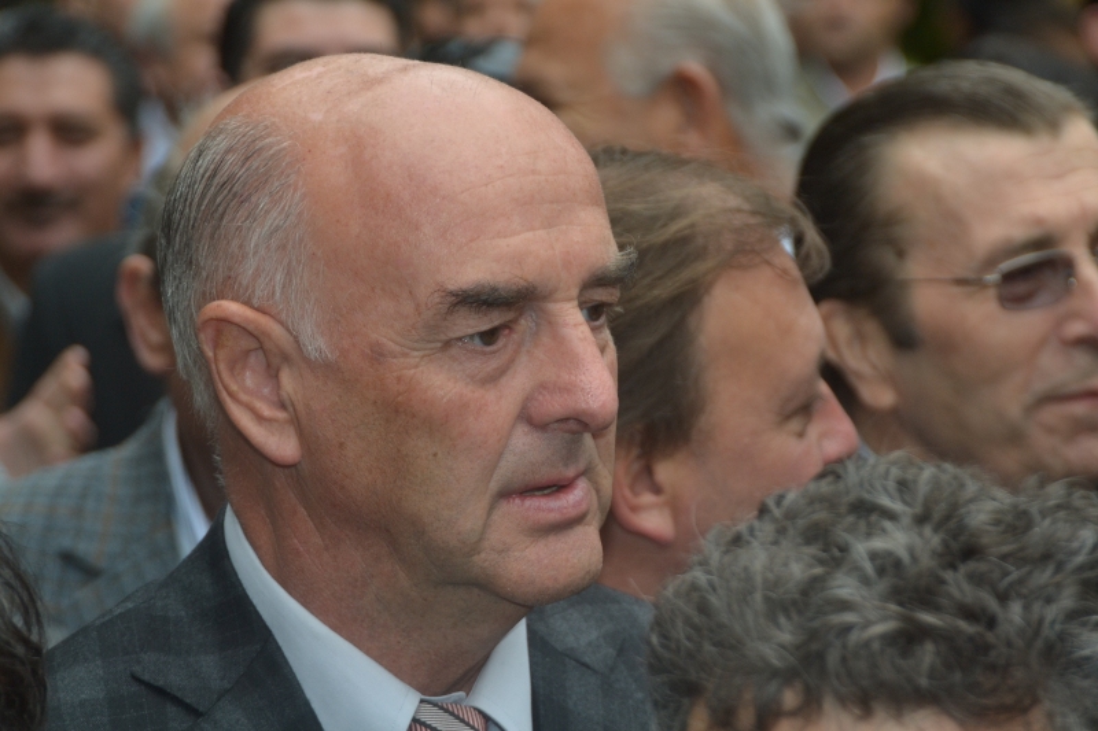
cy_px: 366
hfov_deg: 11.4
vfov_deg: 7.6
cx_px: 549
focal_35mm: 180
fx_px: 5489
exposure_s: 1/125
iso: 320
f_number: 5.6
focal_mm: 120
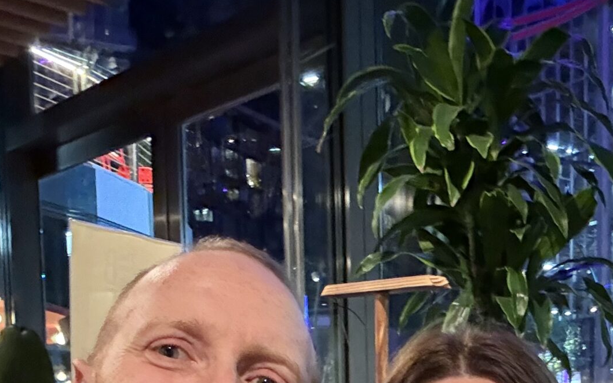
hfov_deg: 33.8
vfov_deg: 20.1
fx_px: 986
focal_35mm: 59
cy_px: 506
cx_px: 461
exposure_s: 1/18
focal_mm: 2.69
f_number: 1.9
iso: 640
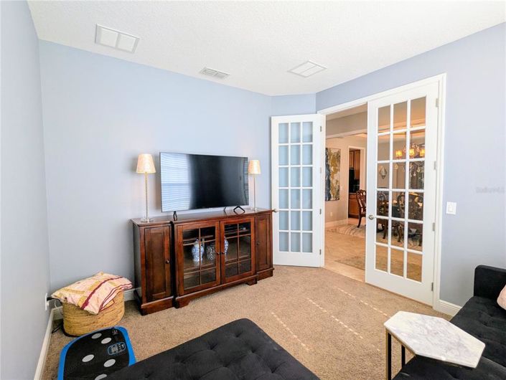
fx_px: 234
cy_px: 190
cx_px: 253
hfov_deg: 94.4
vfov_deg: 78.2
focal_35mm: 16
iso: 69
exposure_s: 1/60
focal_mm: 2.35
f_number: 2.2
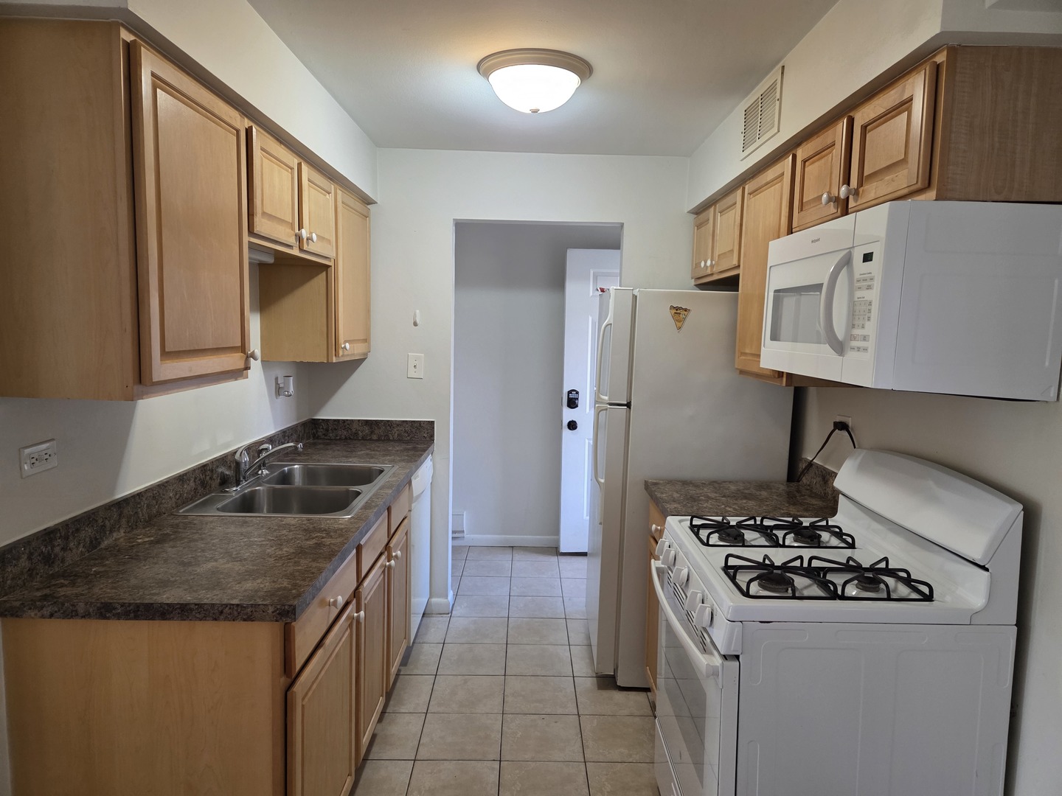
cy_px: 398
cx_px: 531
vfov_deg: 58.9
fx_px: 706
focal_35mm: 23
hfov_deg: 73.9
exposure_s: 1/120
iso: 400
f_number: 1.8
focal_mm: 5.4
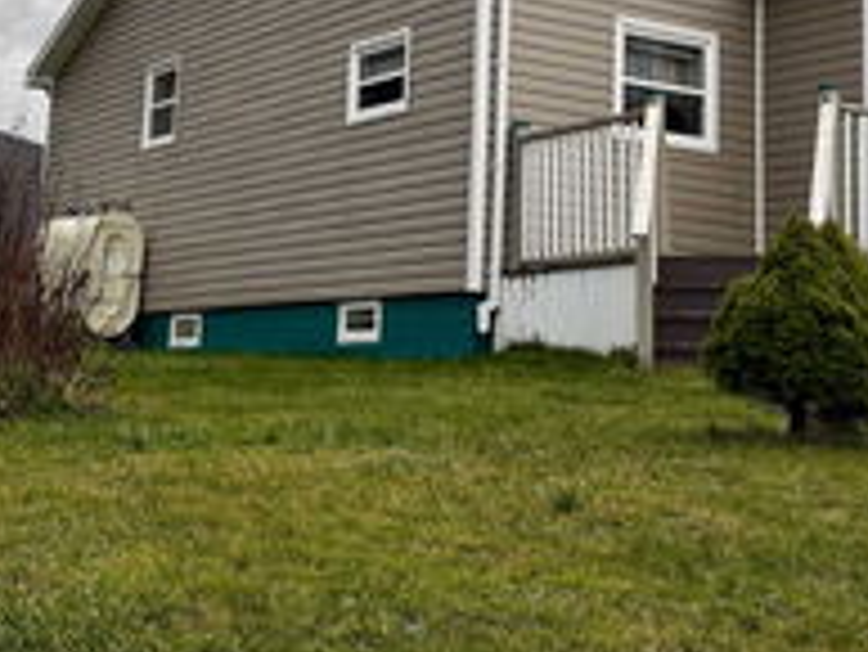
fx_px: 1731
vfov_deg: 20.6
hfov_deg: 28.1
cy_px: -18
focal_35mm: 69
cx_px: 459
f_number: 1.6
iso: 40
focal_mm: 5.96
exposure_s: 1/286
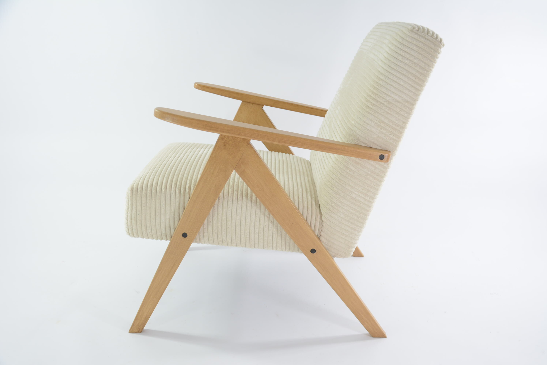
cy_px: 182
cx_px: 274
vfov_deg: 35.6
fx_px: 570
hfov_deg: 51.2
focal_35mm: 38
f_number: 5
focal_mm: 25
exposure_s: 1/100
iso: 400
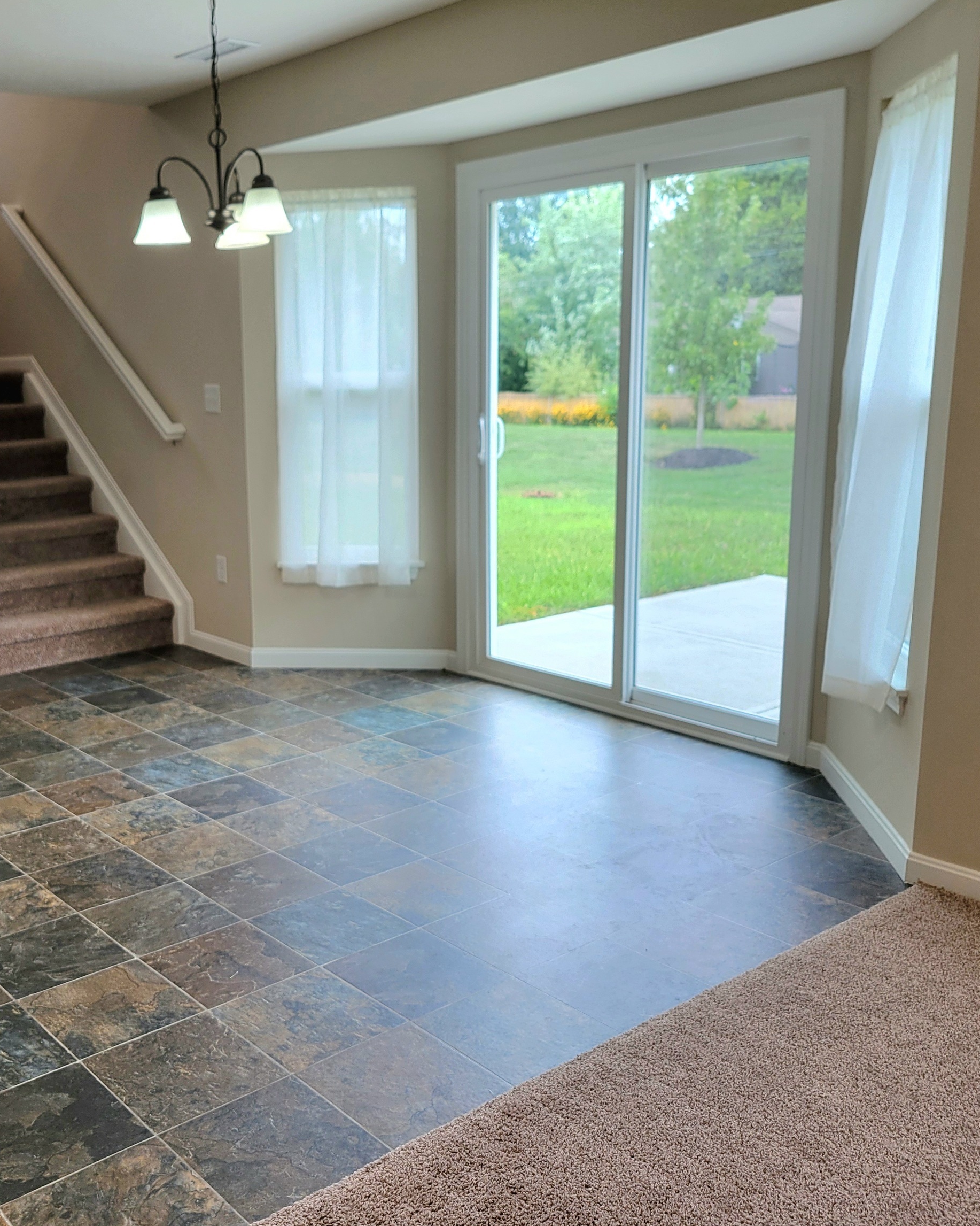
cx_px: 309
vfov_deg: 52.8
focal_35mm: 34
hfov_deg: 42.6
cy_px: 613
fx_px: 1233
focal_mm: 5.4
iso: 40
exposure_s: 1/143
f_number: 1.8
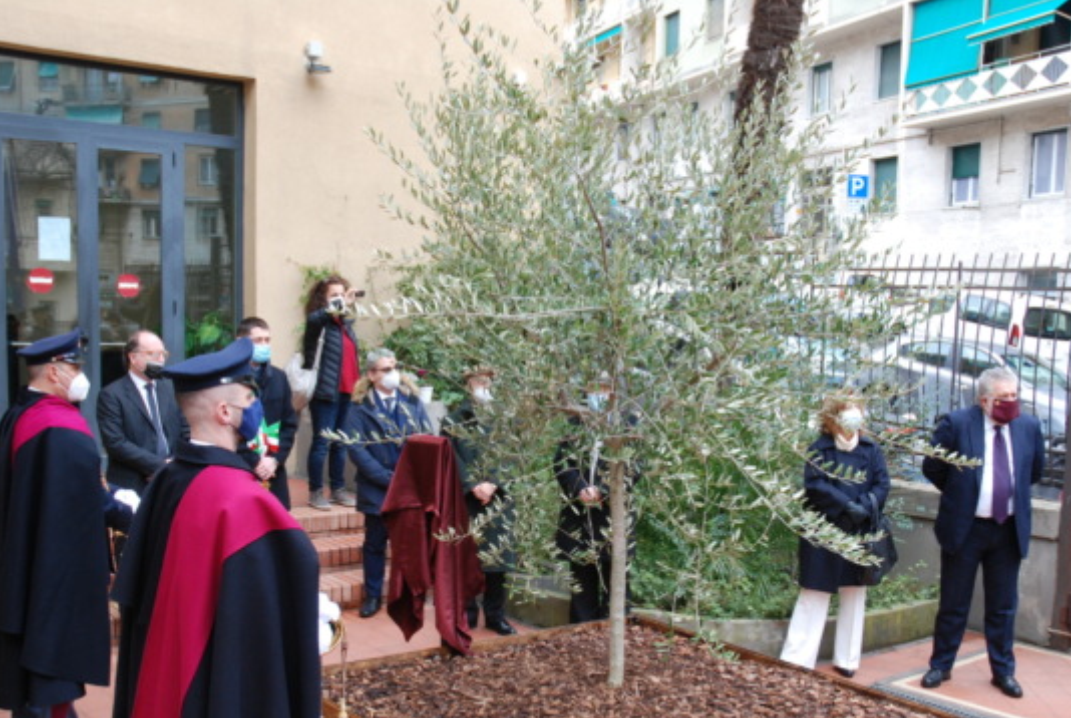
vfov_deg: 31.8
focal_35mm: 42
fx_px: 1252
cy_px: 454
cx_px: 548
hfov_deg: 46.3
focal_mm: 22
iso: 400
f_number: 5
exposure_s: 1/100
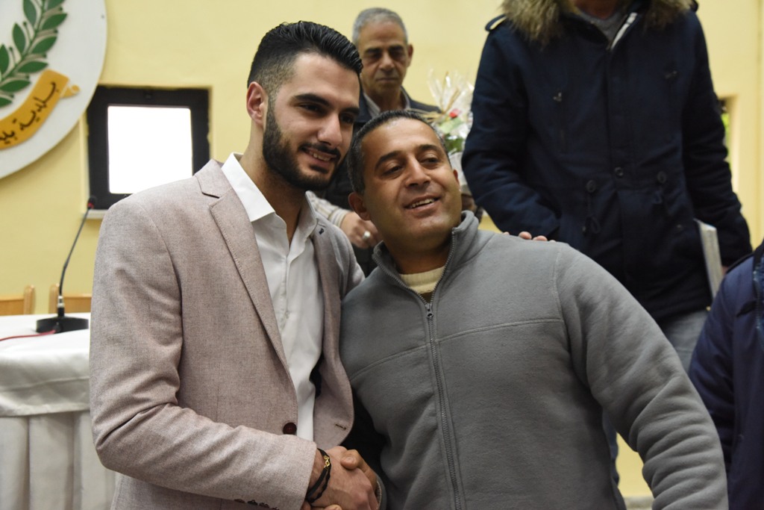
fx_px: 976
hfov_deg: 42.7
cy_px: 255
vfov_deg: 29.3
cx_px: 382
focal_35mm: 46
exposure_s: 1/160
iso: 6400
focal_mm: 46
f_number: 6.3
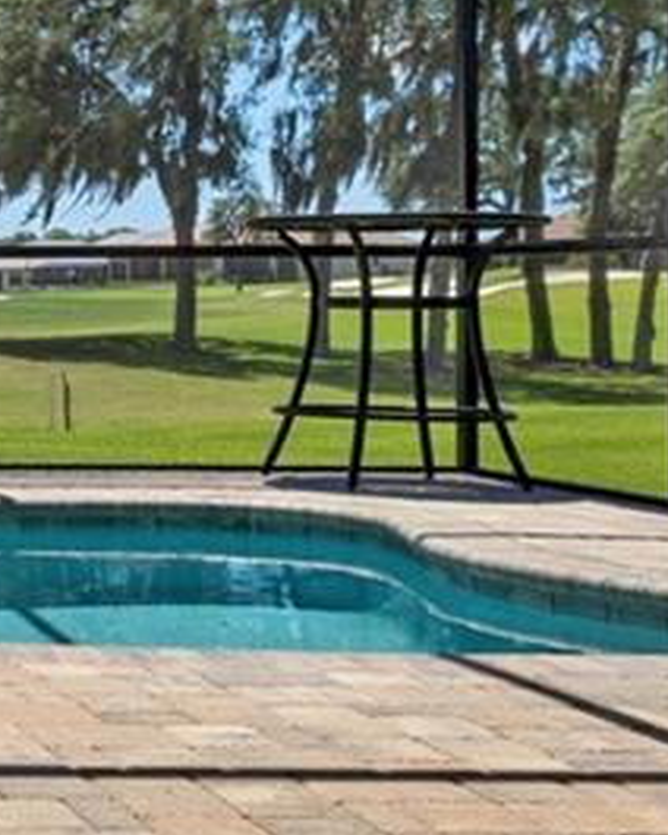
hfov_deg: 15.9
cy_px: 306
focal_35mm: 76
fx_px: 1878
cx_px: -655
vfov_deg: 25.0
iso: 320
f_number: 8
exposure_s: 1/800
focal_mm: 14
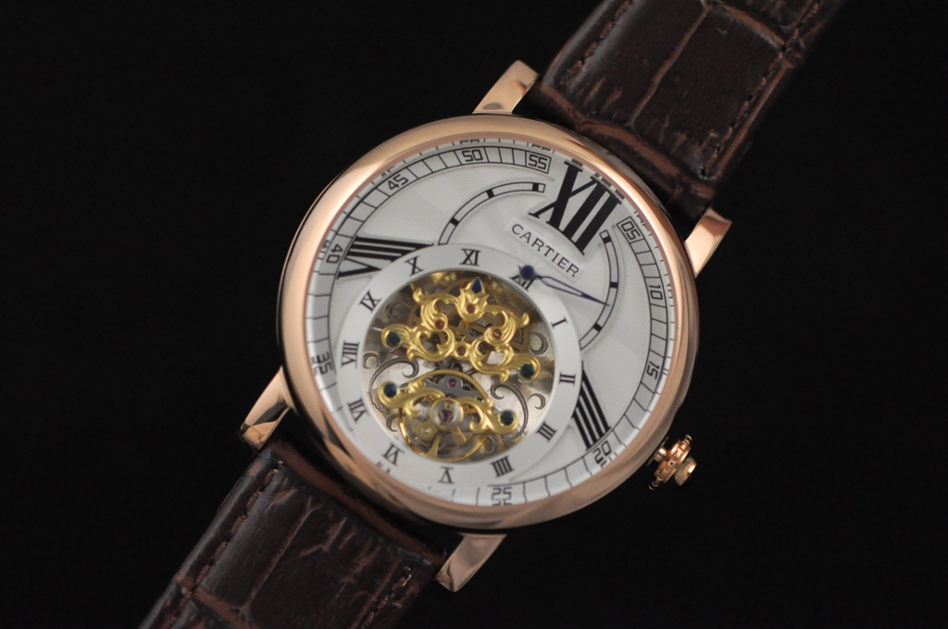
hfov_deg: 13.1
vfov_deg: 8.7
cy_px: 314
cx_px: 474
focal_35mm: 158
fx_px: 4142
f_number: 4
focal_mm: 105
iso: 1600
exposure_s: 1/2000
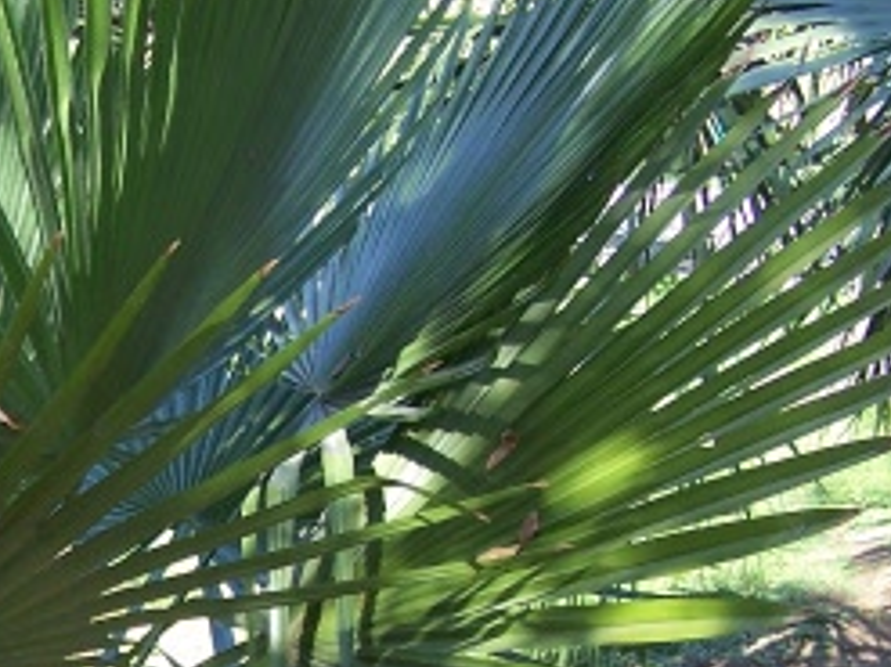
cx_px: -54
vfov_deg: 12.4
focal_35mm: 118
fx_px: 3036
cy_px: 663
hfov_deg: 16.3
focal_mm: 6.3
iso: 64
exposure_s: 1/60
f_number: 2.8
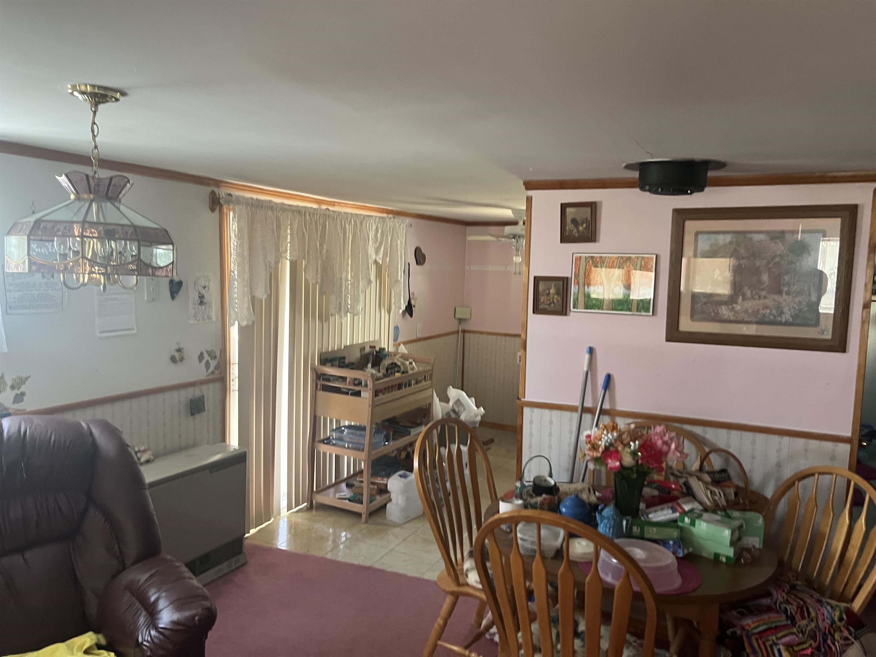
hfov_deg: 67.3
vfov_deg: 53.1
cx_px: 438
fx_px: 658
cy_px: 328
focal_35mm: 26
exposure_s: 1/60
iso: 500
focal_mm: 5.7
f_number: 1.5
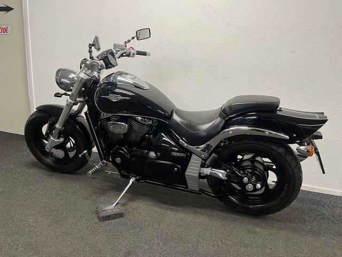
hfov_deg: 67.3
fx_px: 257
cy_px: 128
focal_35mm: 26
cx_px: 171
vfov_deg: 53.1
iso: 80
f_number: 1.6
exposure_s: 1/50
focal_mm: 5.1
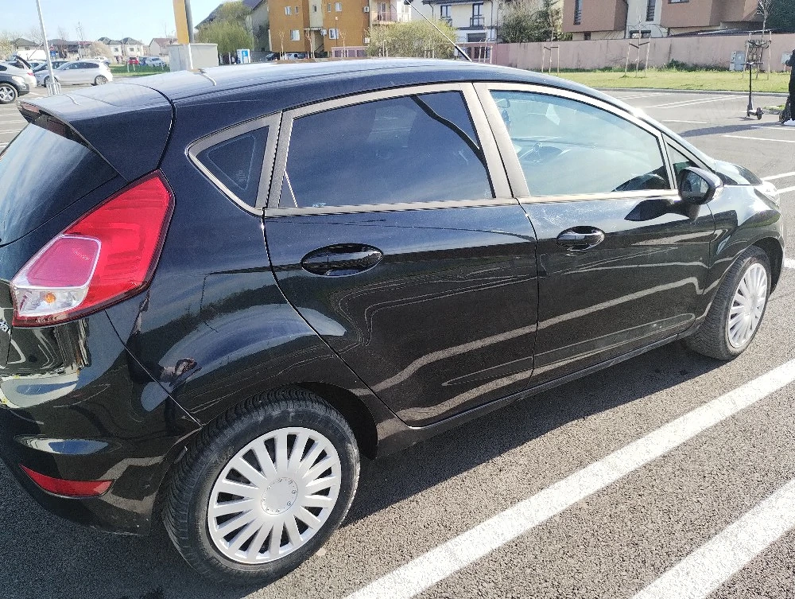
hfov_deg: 63.4
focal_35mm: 28
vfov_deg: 49.9
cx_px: 398
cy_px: 300
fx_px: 644
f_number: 1.8
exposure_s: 1/286
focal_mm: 4.27
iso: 100
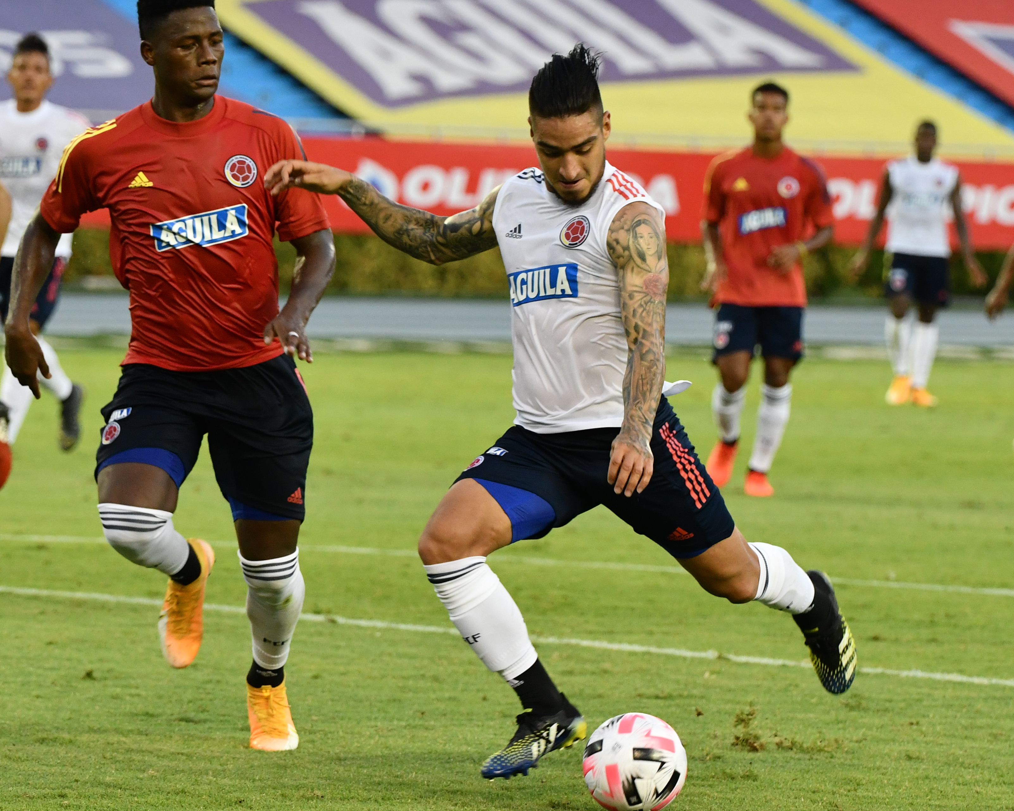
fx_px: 9543
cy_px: 304
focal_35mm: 318
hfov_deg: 6.1
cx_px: 587
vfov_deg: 4.9
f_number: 3.5
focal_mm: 130
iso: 1600
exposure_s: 1/800
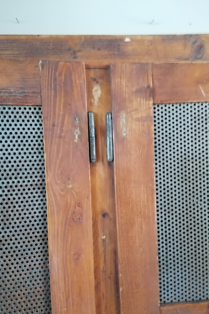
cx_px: 119
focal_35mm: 29
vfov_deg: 63.7
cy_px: 156
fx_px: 253
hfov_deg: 44.9
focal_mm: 4.75
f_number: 1.8
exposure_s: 1/16.7
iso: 1250
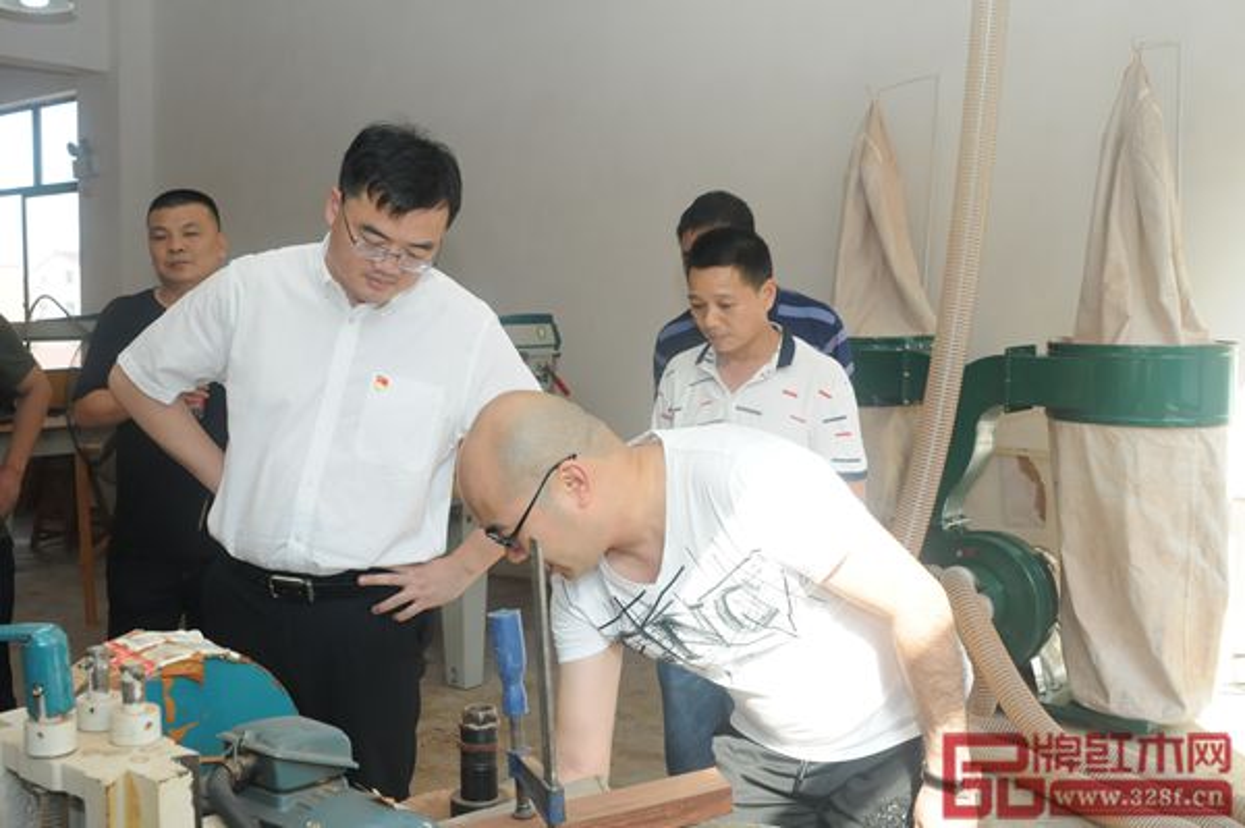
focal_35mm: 36
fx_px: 1244
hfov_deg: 53.2
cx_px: 622
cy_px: 414
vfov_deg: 36.8
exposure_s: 1/250
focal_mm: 24
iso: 800
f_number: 8
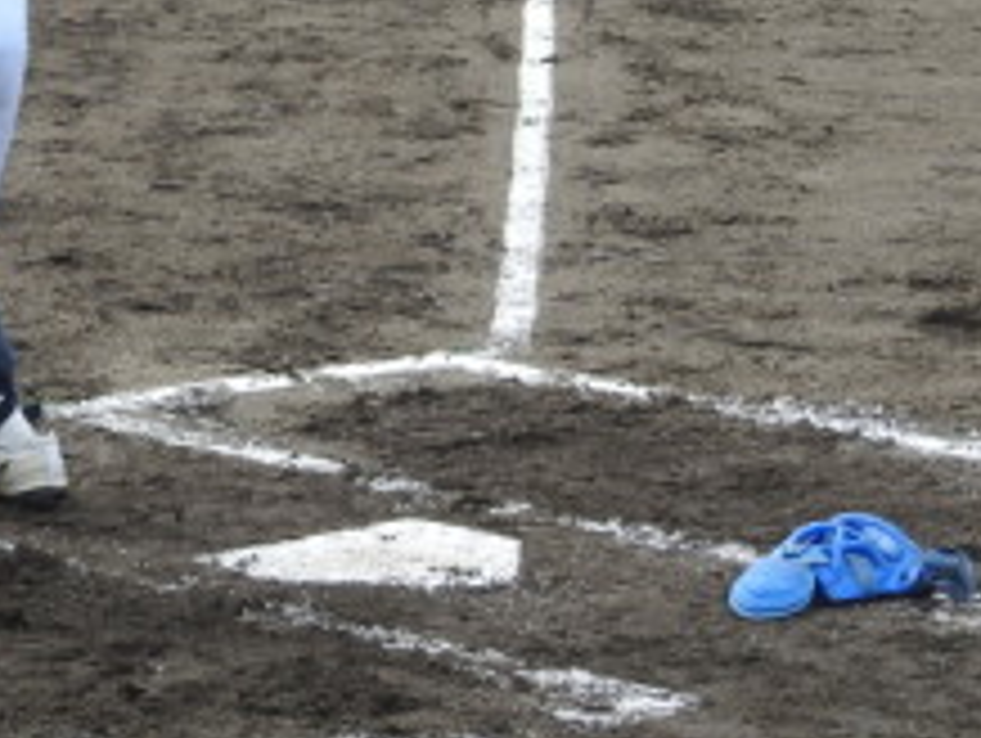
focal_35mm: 220
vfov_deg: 6.8
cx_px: 144
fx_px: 6242
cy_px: 63
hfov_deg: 9.0
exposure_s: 1/250
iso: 100
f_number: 4.5
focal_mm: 14.3
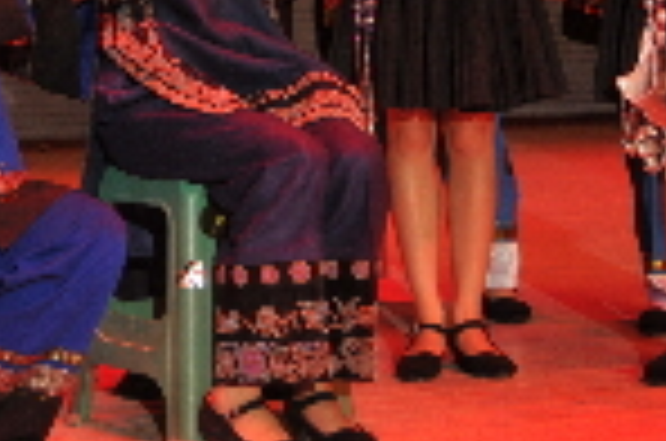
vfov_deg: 9.9
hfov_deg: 15.2
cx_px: 135
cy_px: -189
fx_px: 2482
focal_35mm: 134
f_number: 4
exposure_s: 1/160
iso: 400
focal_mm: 31
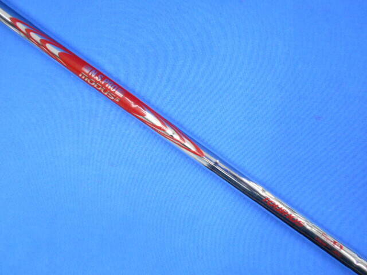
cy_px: 138
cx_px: 184
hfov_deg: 67.3
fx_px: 276
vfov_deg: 53.1
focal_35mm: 26
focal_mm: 4.6
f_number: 3.2
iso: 360
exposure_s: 1/30
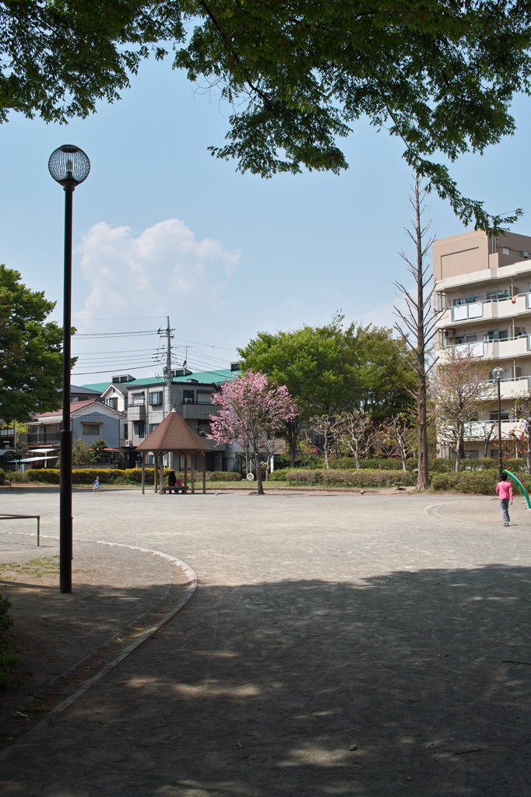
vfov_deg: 47.4
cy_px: 398
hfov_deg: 32.6
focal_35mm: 41
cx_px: 266
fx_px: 908
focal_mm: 24.2
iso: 100
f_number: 7.1
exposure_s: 1/320
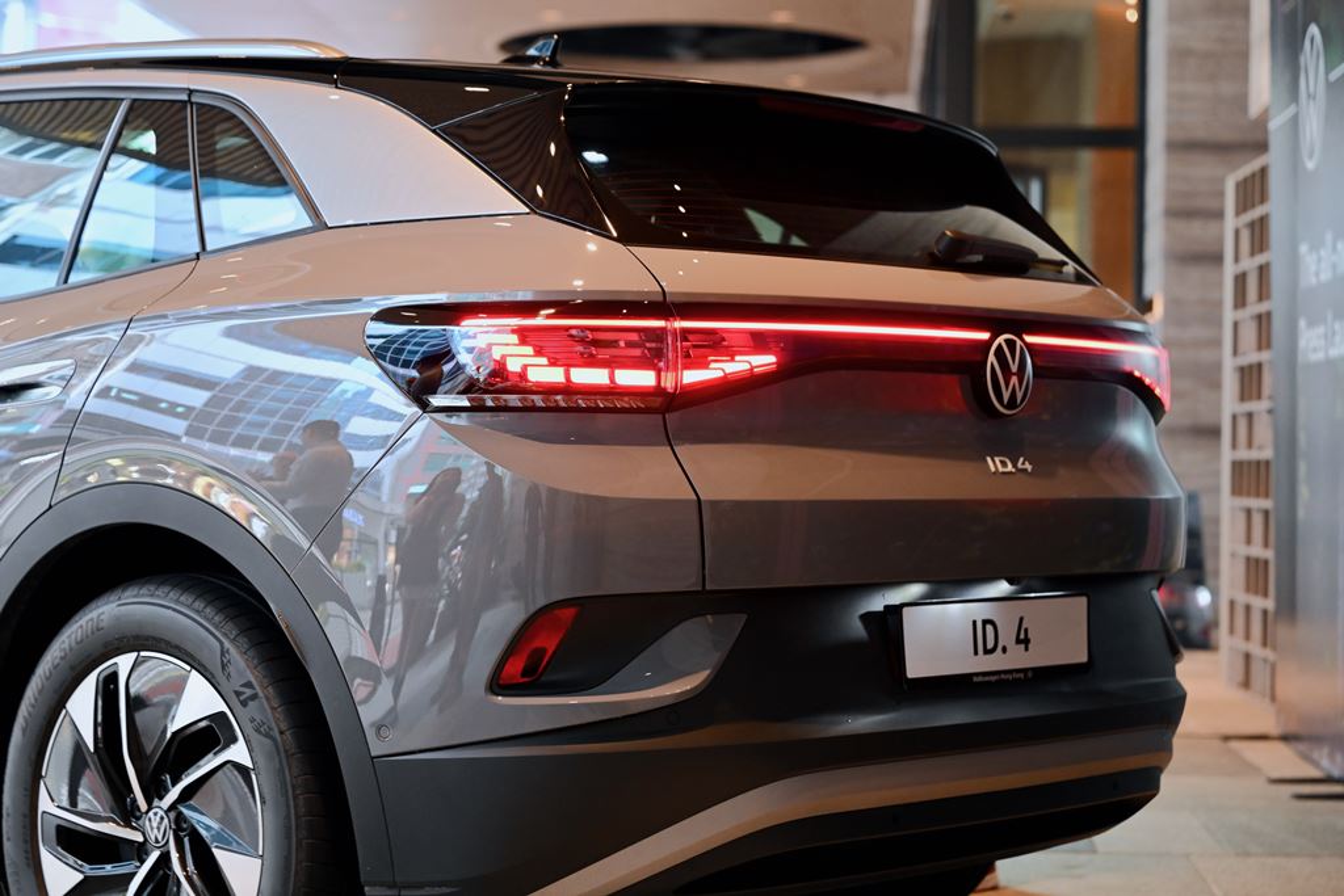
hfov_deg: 28.8
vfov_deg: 19.5
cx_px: 672
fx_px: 2614
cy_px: 448
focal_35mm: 70
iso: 1600
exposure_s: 1/30
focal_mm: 70
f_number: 3.2
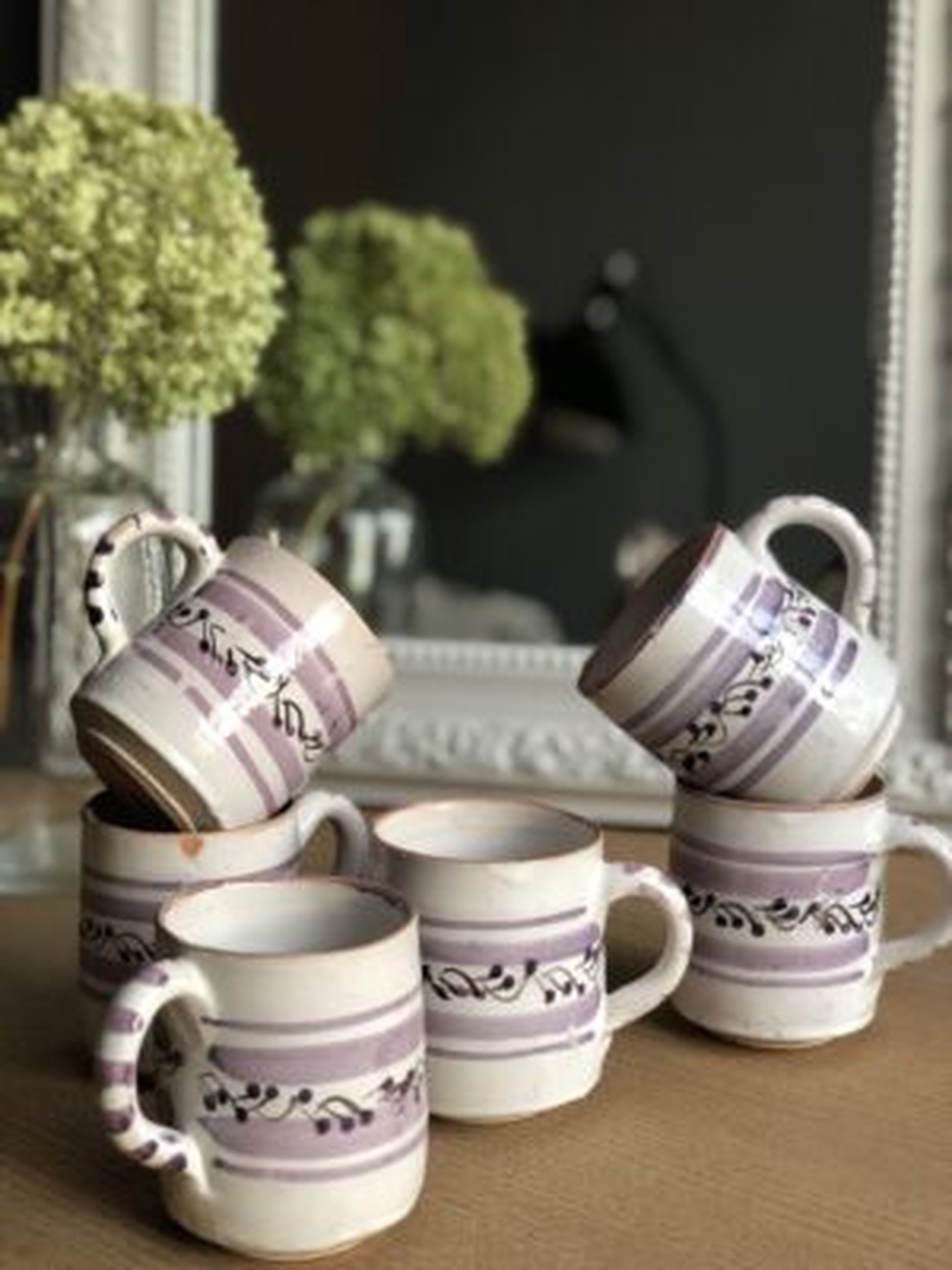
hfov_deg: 28.0
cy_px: 635
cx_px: 476
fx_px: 1907
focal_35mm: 52
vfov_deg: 36.8
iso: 80
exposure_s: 1/60
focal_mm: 6
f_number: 2.4
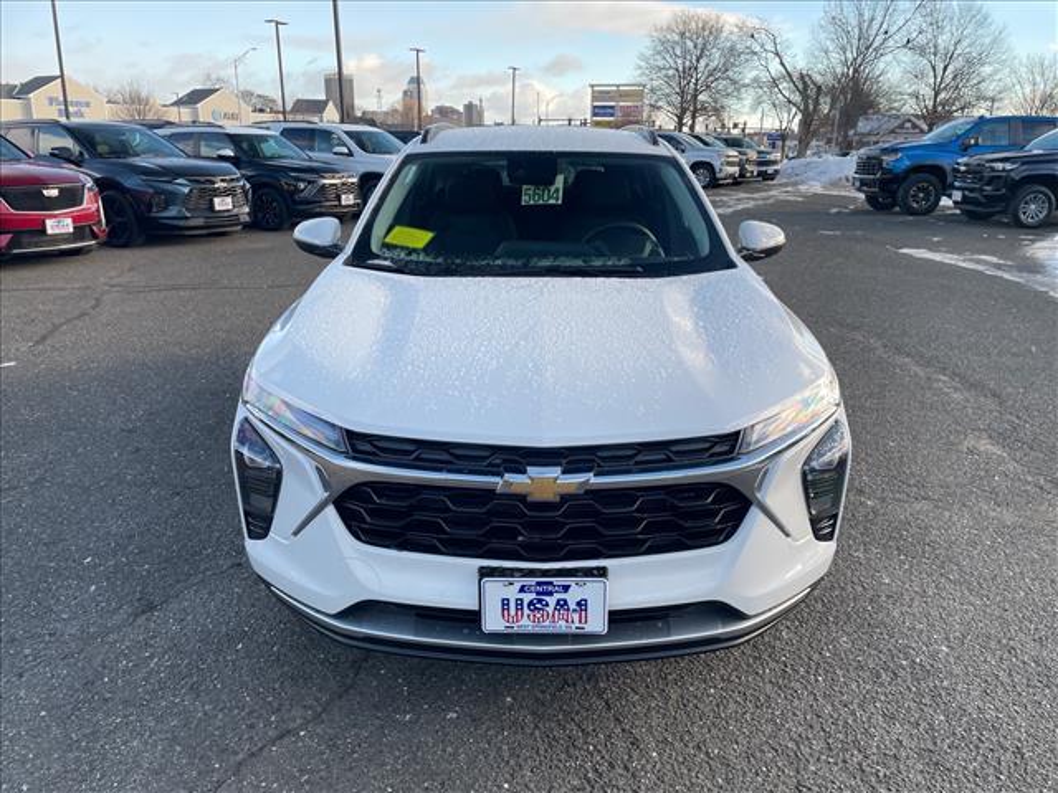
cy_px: 396
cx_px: 529
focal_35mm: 26
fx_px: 795
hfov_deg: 67.3
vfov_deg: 53.1
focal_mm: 4.2
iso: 32
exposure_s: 1/465
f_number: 1.6
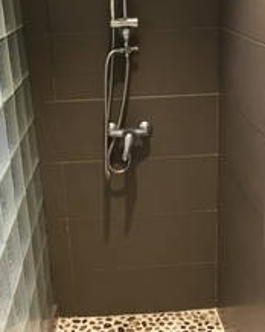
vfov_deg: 37.3
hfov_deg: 30.2
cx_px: 148
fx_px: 491
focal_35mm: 50
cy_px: 149
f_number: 2.4
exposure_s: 1/33
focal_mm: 3.3
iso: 125
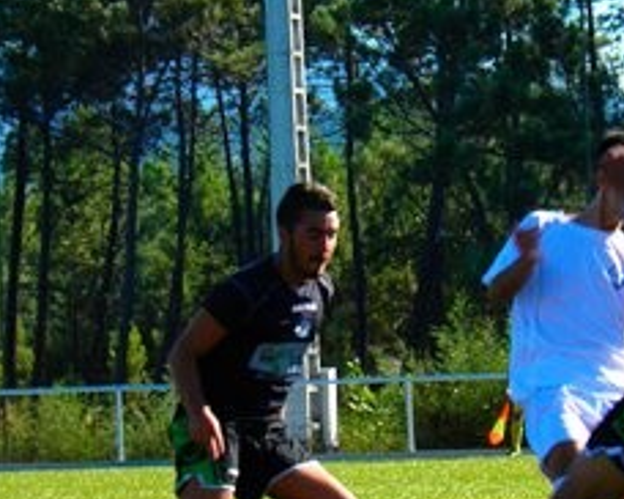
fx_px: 2657
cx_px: 498
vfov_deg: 10.7
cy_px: 378
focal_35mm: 144
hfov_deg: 13.3
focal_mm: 15.2
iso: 50
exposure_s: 1/200
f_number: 5.6
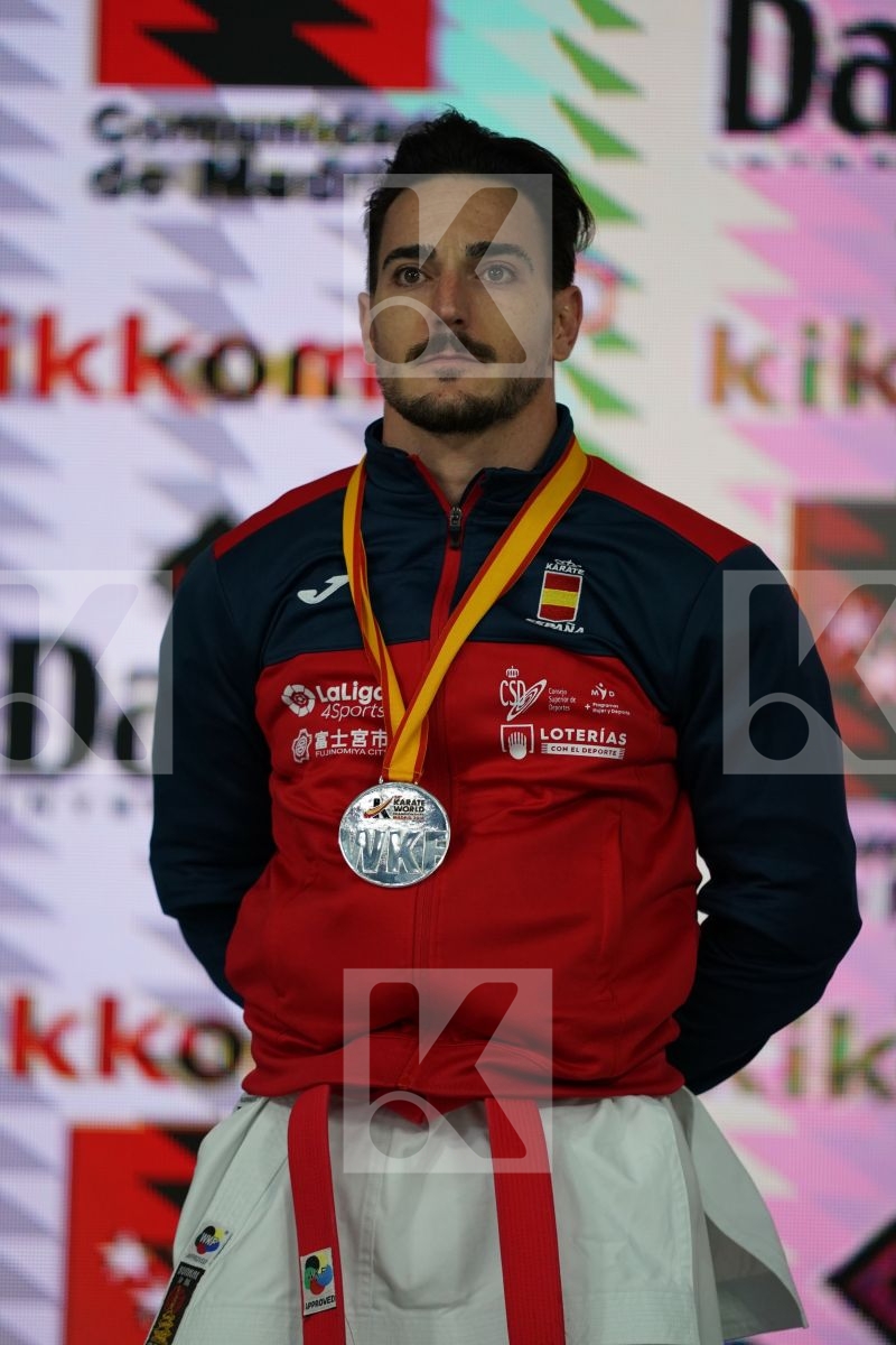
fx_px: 14932
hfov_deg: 3.4
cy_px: 672
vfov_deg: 5.2
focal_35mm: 400
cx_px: 448
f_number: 2.8
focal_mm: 400
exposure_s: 1/400
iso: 1250
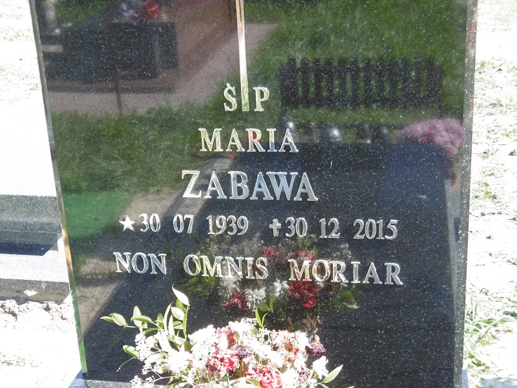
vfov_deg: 24.8
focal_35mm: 59
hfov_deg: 32.7
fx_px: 881
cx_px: 258
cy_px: 194
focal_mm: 10.5
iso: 100
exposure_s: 1/100
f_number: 4.2
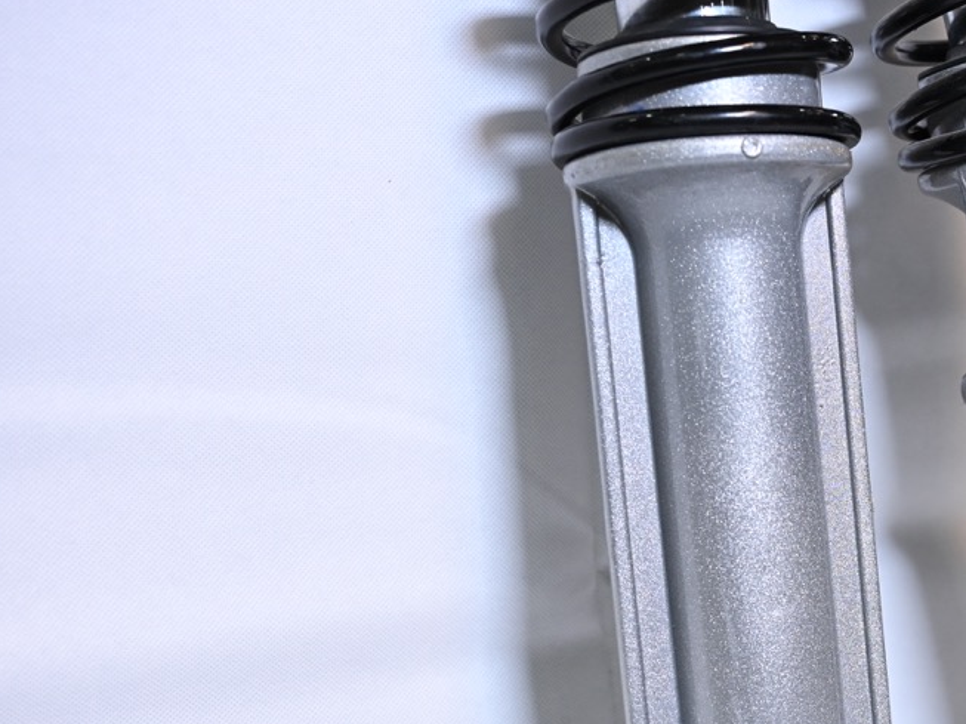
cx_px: 942
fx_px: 1841
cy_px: 614
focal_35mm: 66
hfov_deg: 27.8
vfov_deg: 21.8
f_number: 4
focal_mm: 35
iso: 1000
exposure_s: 1/125
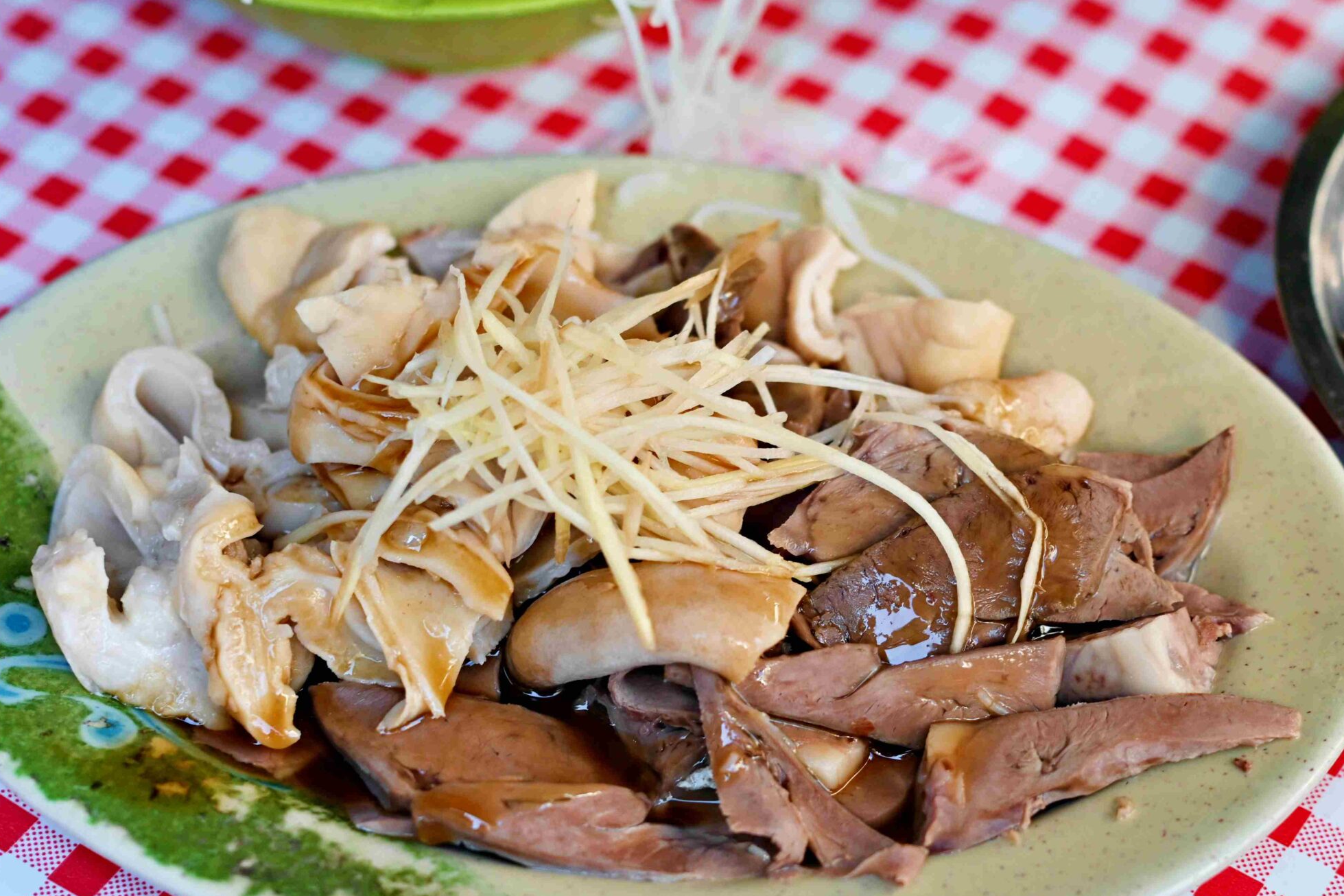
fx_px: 3658
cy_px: 520
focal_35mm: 98
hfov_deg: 20.8
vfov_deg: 14.0
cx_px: 748
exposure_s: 1/200
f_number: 3.2
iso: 220
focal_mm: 50
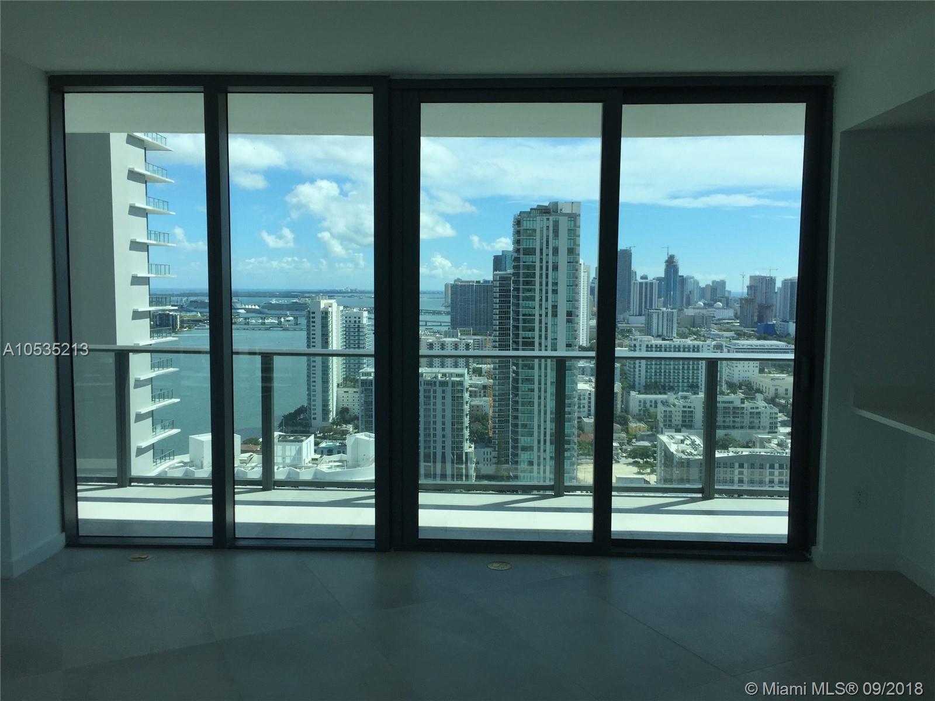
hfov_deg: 61.7
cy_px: 350
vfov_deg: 48.2
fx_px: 783
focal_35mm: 29
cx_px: 468
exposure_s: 1/2475
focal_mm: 4.15
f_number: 2.2
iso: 32
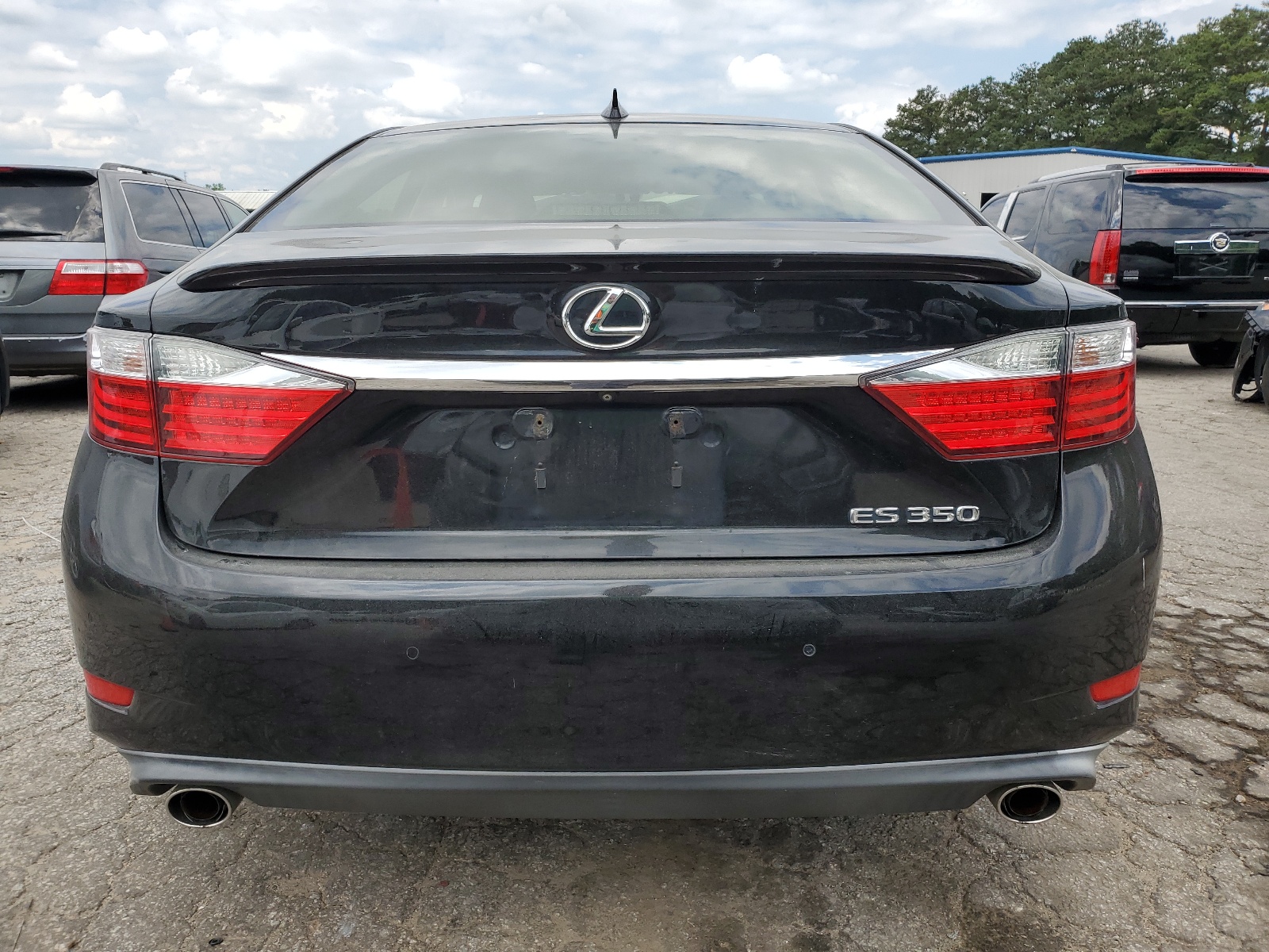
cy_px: 476
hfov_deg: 67.3
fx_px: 953
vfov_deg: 53.1
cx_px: 634
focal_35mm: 26
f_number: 1.5
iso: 50
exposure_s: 1/2500
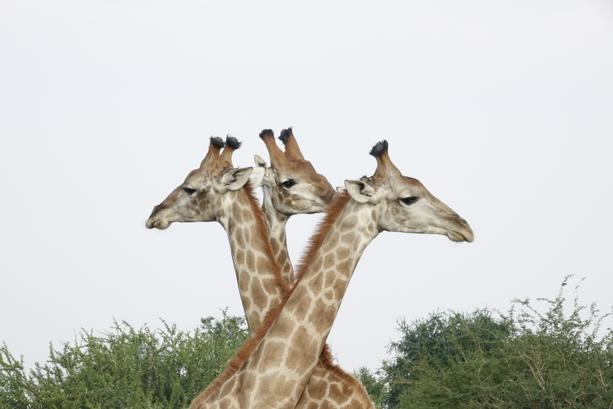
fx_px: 4052
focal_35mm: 238
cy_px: 204
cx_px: 306
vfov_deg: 5.8
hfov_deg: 8.7
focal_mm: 87.11
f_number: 14
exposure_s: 1/250
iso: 1250
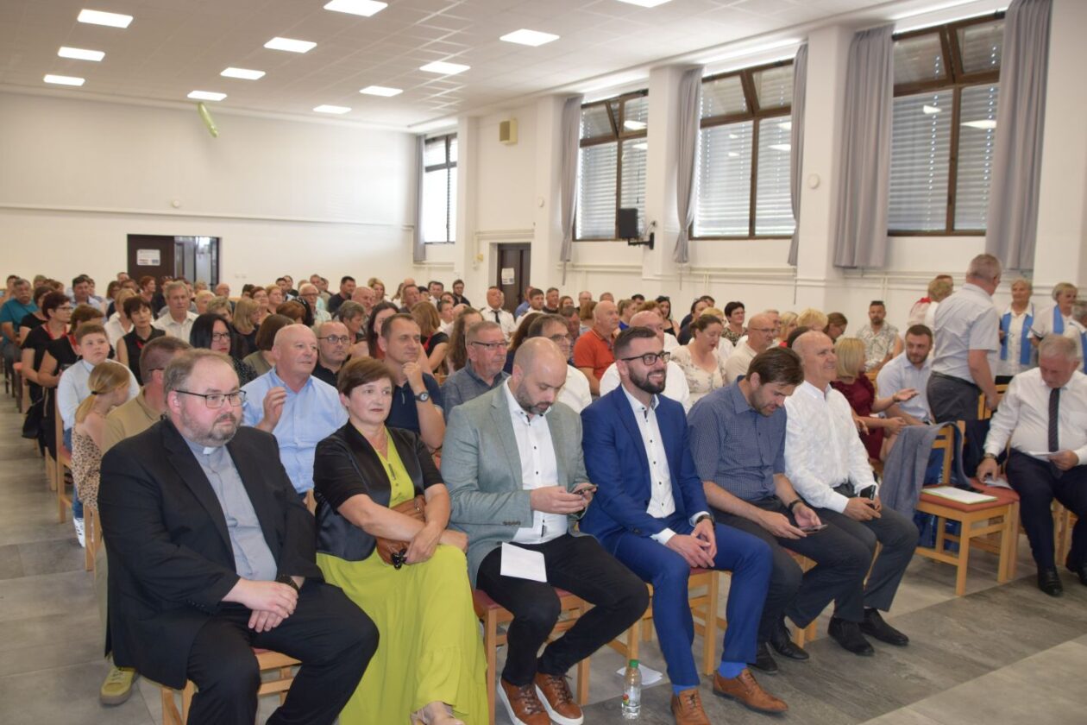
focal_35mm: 32
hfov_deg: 59.5
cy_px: 362
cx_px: 544
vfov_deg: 41.7
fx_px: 951
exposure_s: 1/80
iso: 800
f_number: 4.5
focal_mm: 21
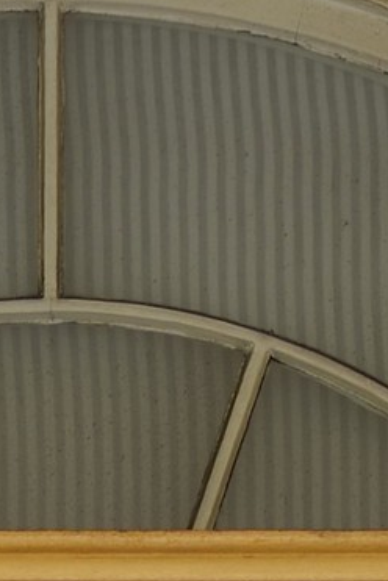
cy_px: 1674
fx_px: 4171
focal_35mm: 258
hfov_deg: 5.3
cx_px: 16
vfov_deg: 7.2
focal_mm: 40
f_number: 14
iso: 100
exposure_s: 1/30
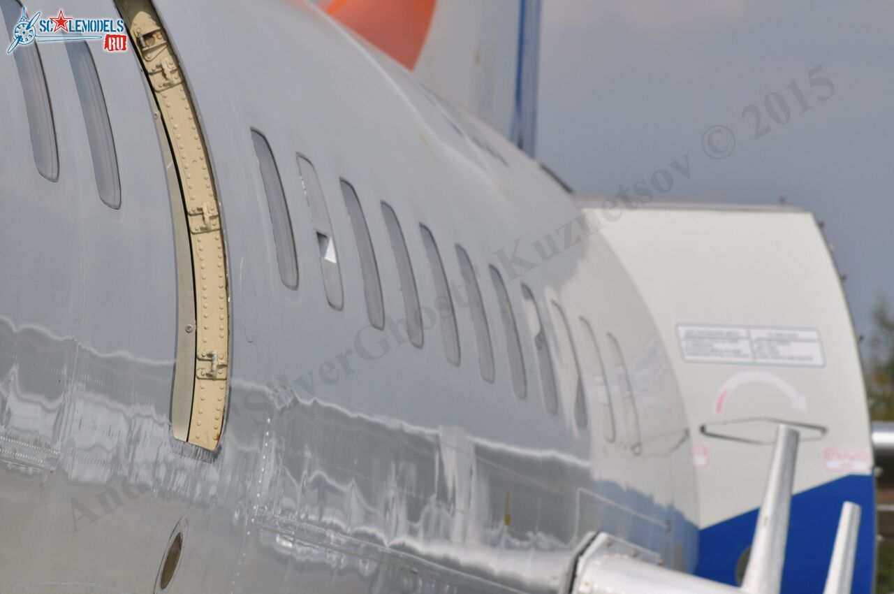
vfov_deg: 4.8
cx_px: 447
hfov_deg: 7.2
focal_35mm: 285
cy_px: 297
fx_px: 7068
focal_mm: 190
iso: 200
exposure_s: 1/1250
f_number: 8
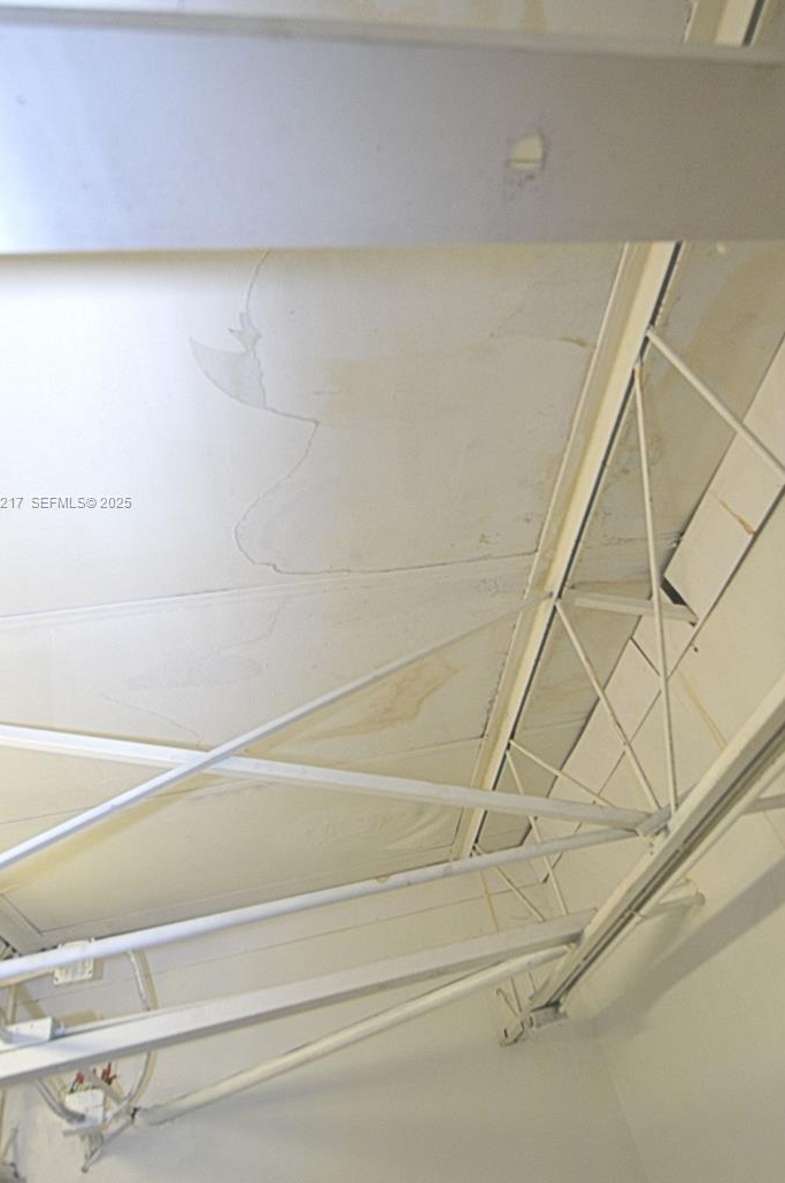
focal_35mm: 21
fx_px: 689
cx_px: 404
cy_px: 502
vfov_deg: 80.7
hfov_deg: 59.3
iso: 720
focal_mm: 12
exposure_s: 1/60
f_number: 3.8
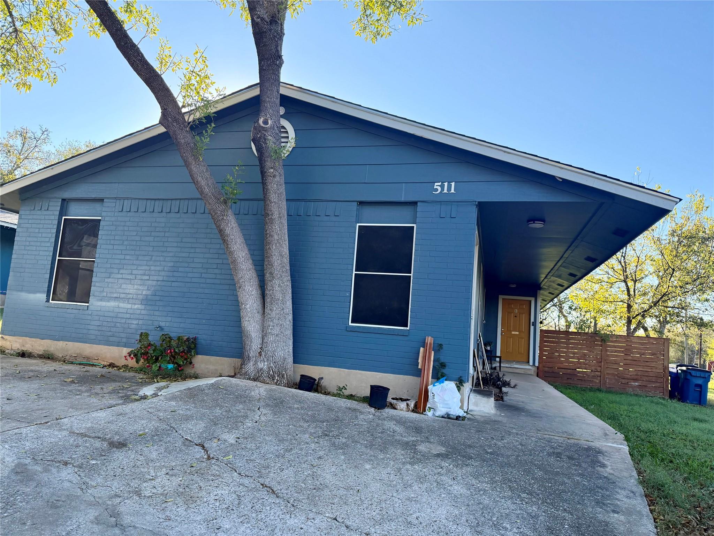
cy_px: 268
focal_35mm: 24
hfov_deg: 71.6
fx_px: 495
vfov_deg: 56.8
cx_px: 357
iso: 100
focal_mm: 6.76
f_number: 1.78
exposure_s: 1/1337
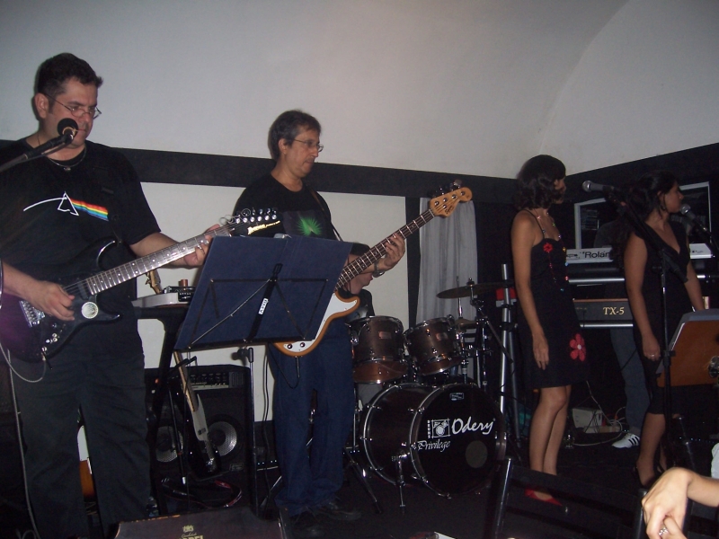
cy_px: 270
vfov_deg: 39.7
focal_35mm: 36
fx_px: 748
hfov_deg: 51.4
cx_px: 360
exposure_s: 1/60
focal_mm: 6
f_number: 3
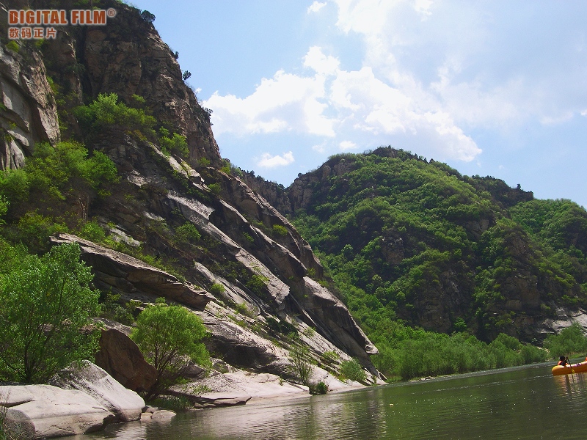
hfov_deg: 49.0
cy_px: 220
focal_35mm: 38
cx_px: 294
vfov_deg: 37.7
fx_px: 644
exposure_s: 1/230
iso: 100
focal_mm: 8
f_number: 7.6
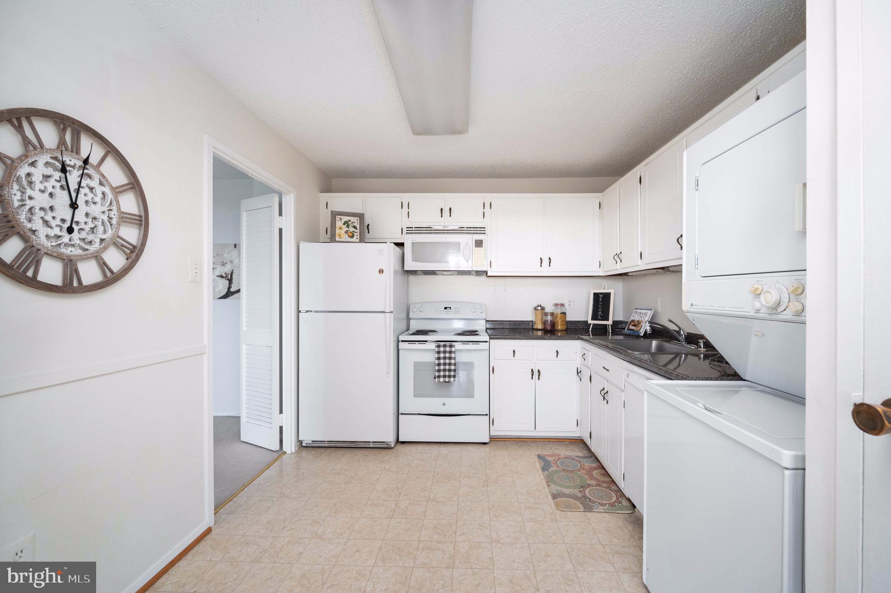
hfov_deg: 104.3
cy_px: 296
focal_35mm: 14
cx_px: 446
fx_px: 346
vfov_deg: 81.1
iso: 2500
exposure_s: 1/25
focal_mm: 14
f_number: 6.3
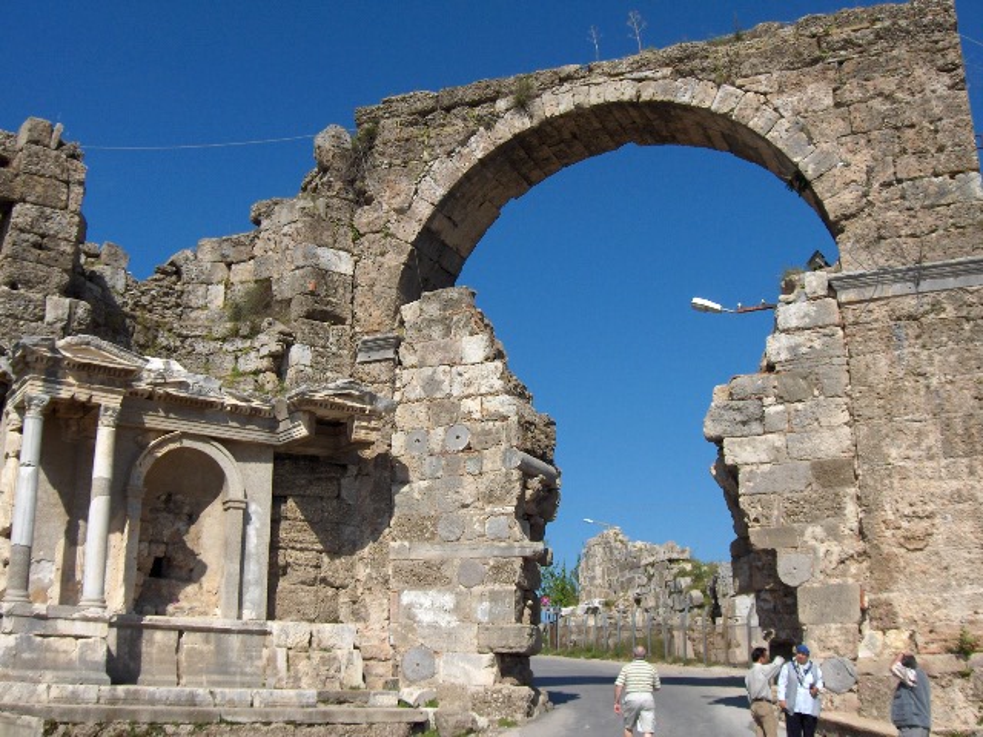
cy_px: 368
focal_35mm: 39
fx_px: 1107
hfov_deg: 47.9
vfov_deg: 36.8
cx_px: 492
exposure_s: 1/1250
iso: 100
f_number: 4.8
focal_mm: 8
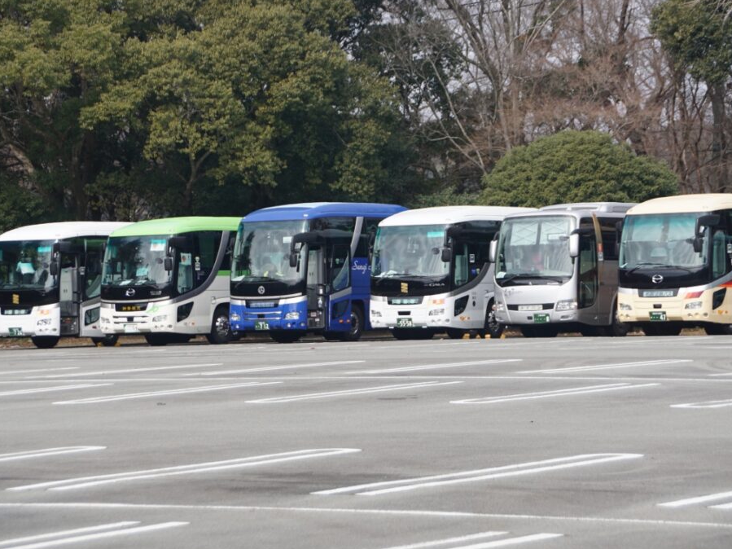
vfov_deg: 10.0
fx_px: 3129
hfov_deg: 13.3
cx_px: 375
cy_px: 276
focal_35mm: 148
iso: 100
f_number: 6.3
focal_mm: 90
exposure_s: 1/250
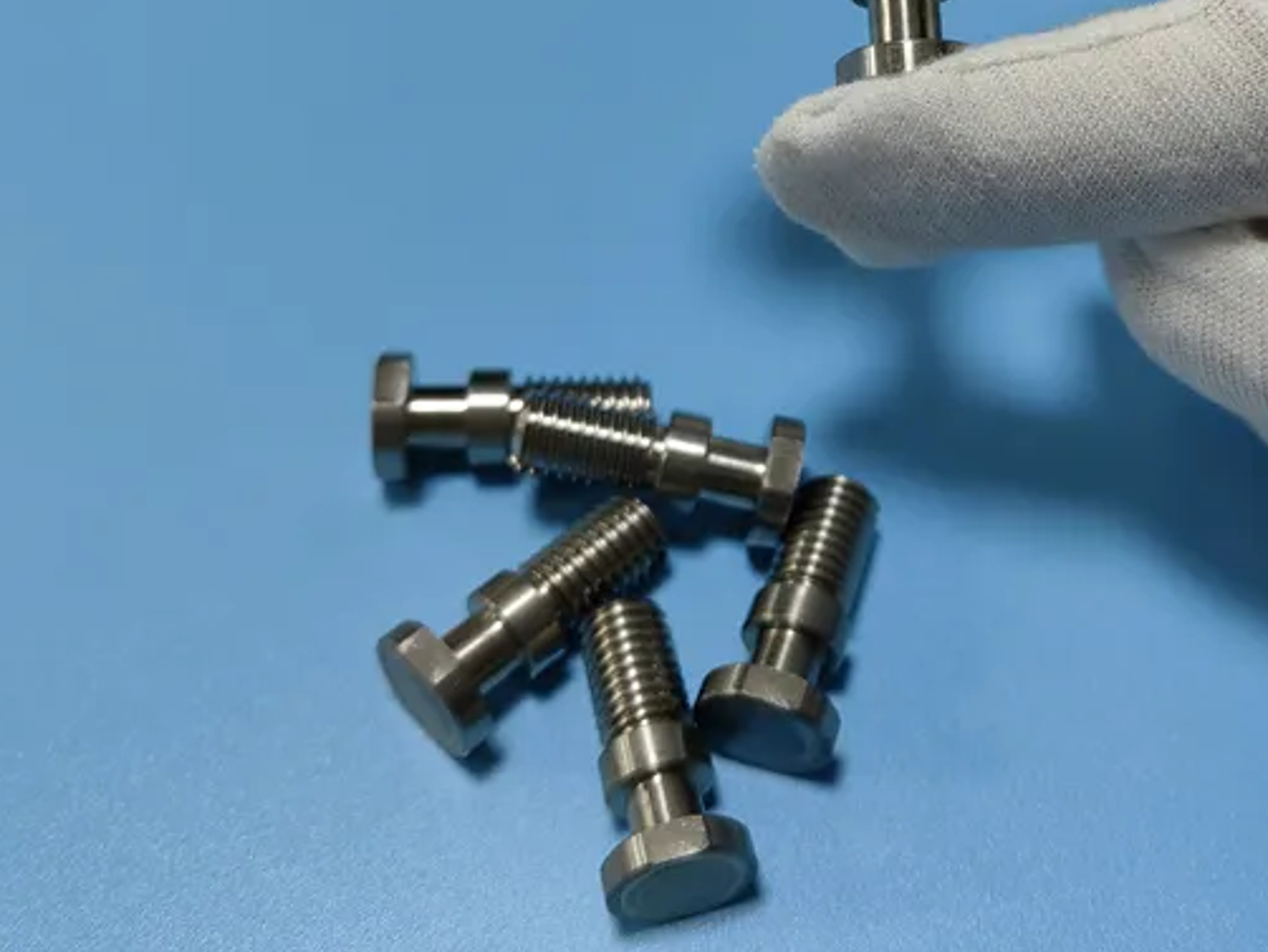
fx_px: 1576
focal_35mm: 43
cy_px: 215
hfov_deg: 43.3
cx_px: 834
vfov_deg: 32.8
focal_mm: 5.54
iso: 160
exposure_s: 1/60
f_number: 1.8
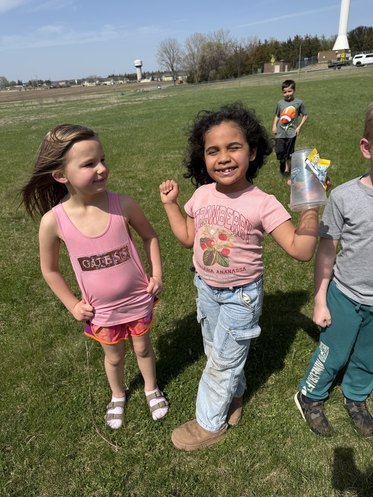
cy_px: 248
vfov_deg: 71.6
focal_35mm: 24
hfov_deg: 56.8
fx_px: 345
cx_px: 186
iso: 80
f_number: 1.78
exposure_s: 1/5714
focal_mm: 6.76
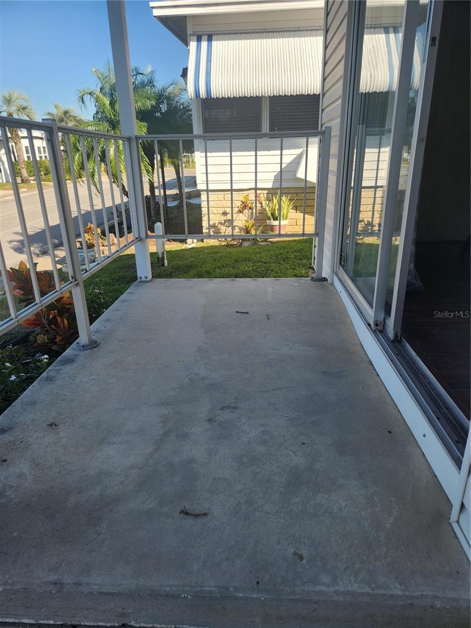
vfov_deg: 73.9
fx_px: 417
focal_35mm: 23
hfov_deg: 58.9
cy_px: 314
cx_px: 236
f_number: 1.8
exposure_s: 1/868
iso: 20
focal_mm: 5.4
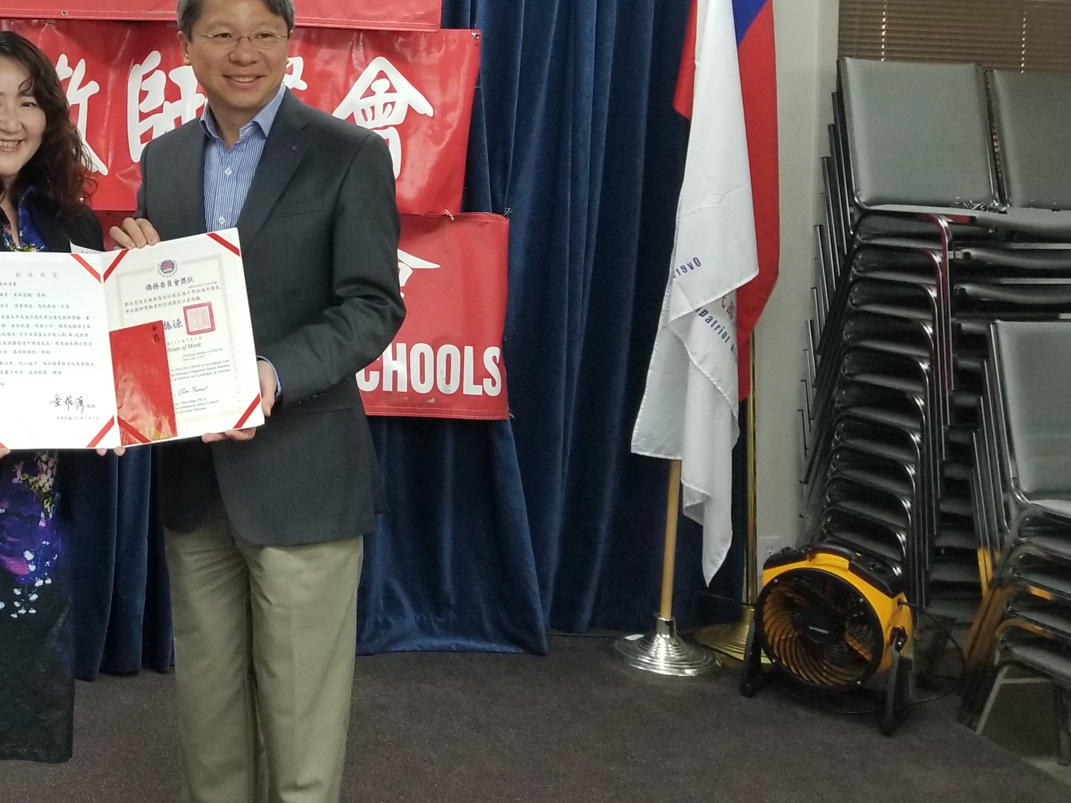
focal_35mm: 50
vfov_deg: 28.1
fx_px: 1547
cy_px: 102
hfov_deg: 35.5
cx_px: 70
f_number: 1.7
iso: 200
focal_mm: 4.25
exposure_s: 1/40
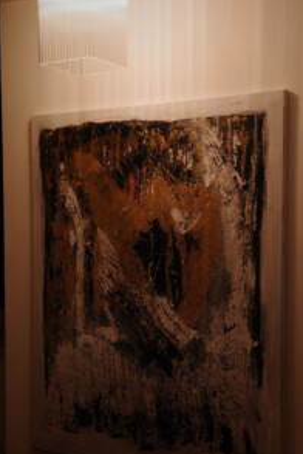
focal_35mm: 54
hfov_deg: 25.0
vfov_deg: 36.8
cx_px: 179
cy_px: 252
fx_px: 682
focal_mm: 26
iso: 200
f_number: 2.8
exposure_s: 1/40
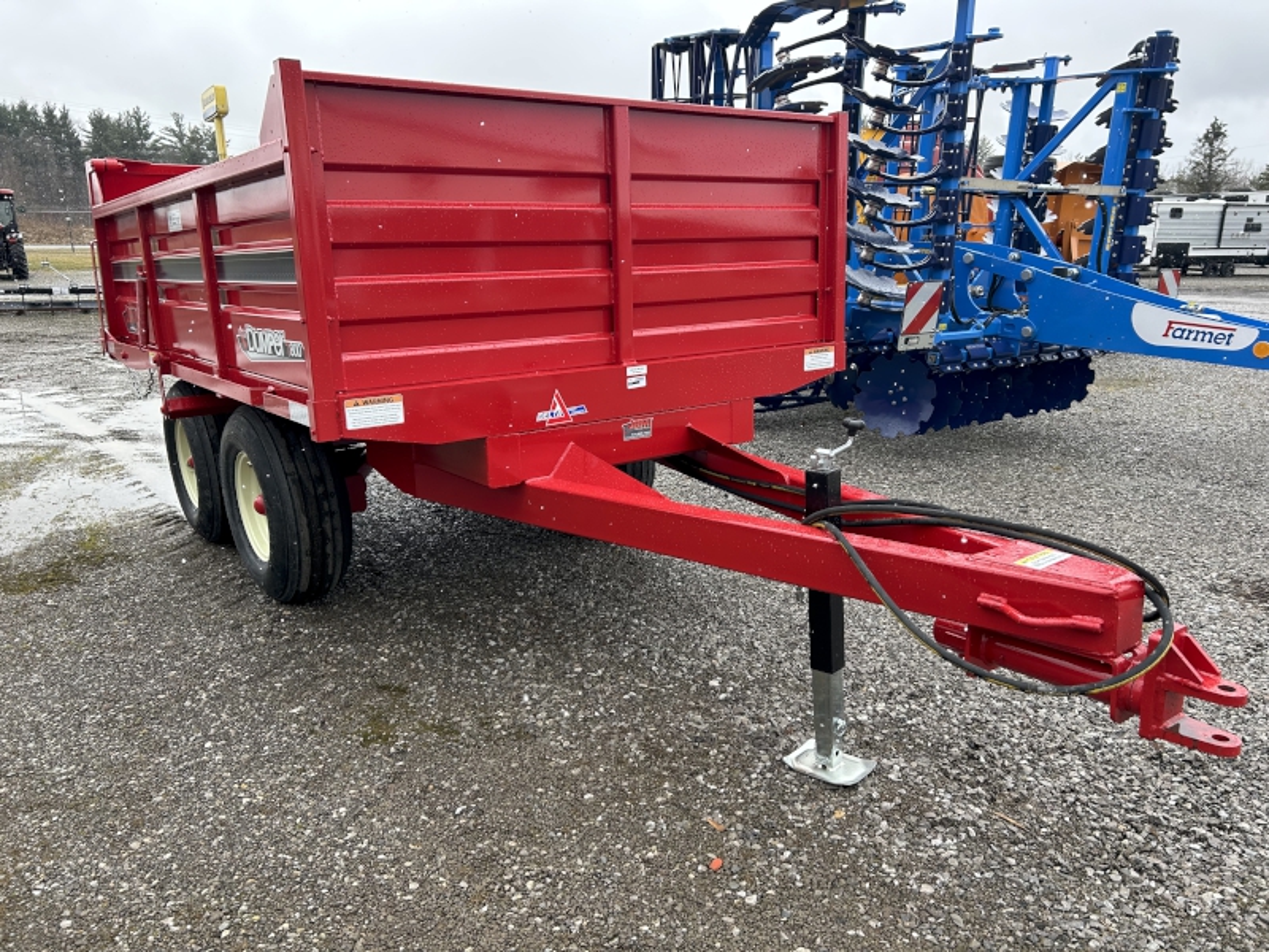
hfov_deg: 67.3
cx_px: 634
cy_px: 476
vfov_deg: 53.1
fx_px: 953
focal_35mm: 26
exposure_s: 1/859
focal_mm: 5.7
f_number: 1.5
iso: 50
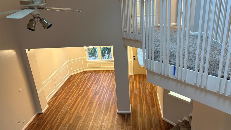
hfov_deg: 66.0
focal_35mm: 29
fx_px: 178
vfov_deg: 40.2
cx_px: 118
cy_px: 69
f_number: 1.6
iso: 320
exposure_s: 1/60
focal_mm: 5.96
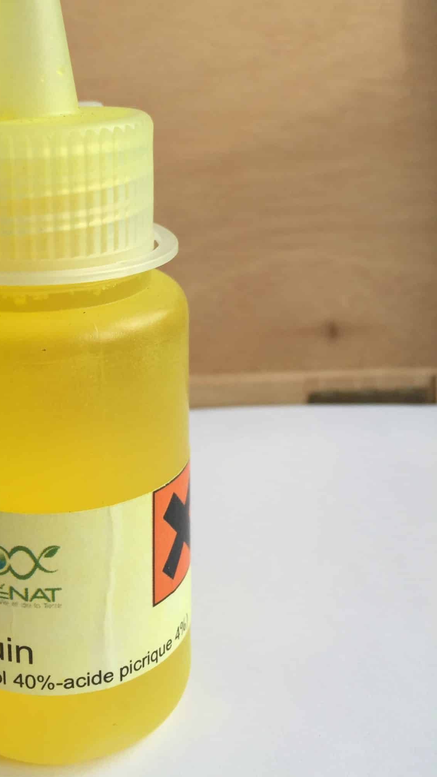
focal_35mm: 40
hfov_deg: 28.8
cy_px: 289
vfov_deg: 50.0
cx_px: 68
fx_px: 824
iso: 32
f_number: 2.2
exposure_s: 1/230
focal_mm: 4.15
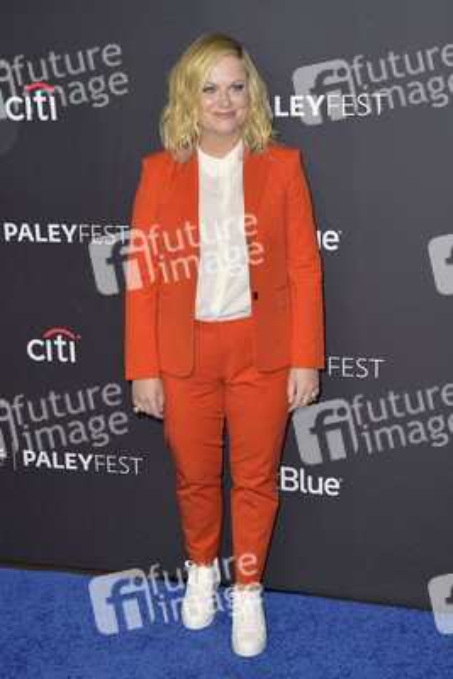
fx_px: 905
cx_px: 226
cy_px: 340
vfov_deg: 41.1
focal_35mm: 48
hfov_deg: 28.1
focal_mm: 48
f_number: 5.6
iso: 250
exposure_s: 1/250
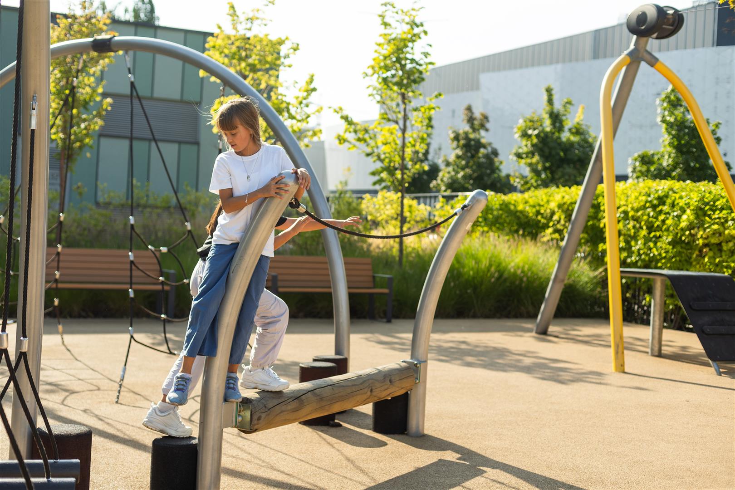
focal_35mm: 50
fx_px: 1021
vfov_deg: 27.0
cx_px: 368
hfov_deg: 39.6
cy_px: 245
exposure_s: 1/1000
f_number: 2.8
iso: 100
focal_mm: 50
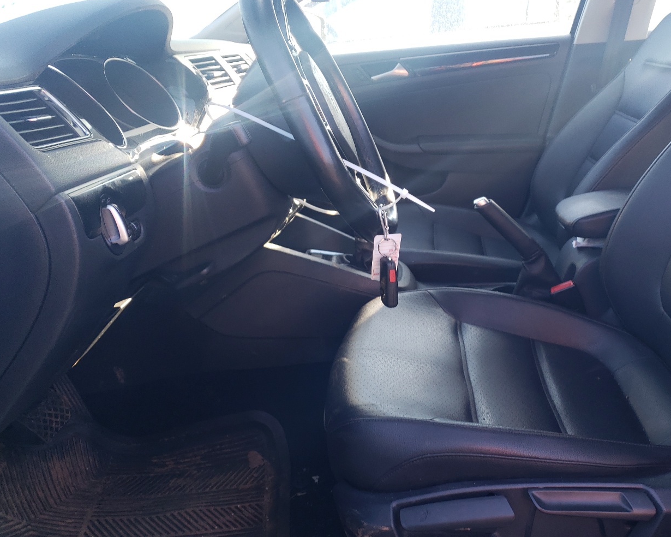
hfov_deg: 53.7
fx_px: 655
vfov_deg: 44.5
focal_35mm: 33
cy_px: 271
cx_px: 416
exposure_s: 1/120
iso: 51
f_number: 1.5
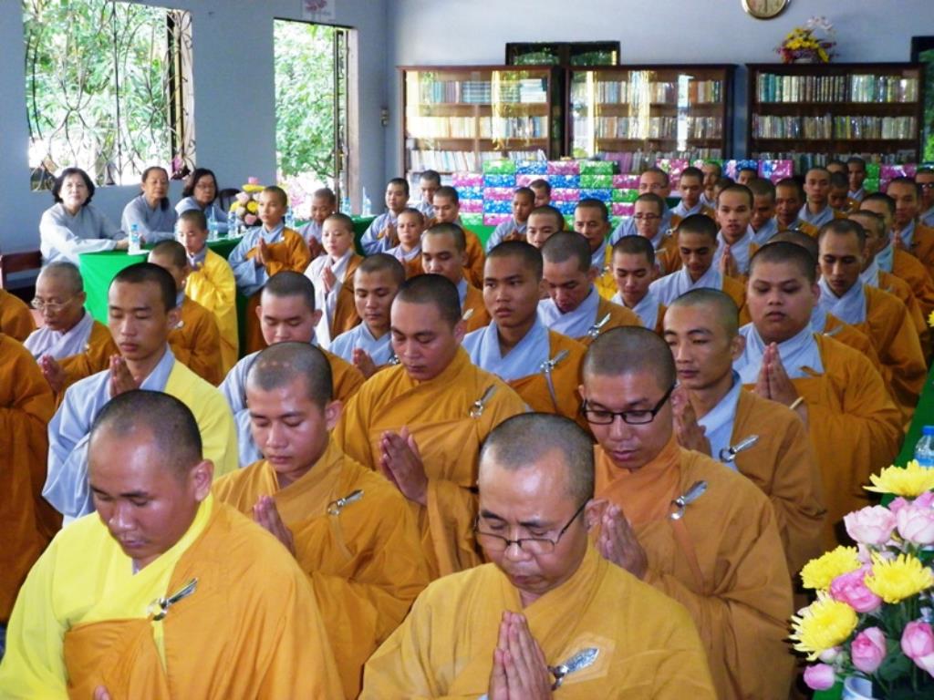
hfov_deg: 31.2
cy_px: 350
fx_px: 1673
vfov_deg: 23.7
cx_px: 467
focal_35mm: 62
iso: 400
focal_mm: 11.1
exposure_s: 1/60
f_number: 4.4
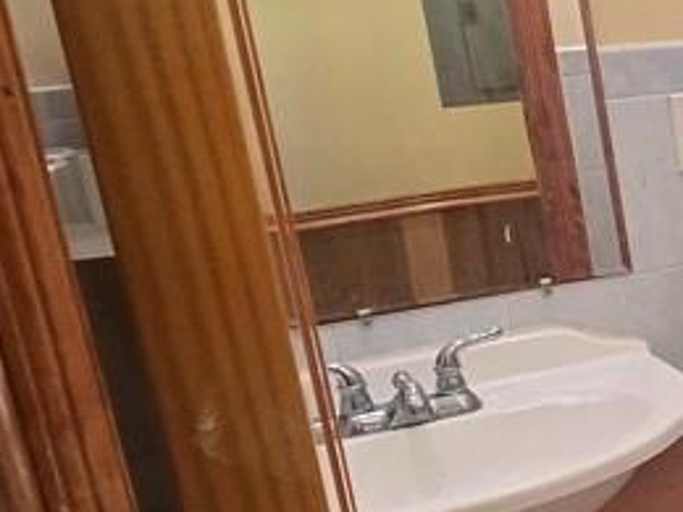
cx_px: 1214
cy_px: 310
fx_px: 1184
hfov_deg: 21.6
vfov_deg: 24.4
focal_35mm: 60
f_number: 2.2
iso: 160
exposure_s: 1/60
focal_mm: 2.2
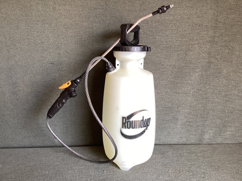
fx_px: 217
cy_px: 90
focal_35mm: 31
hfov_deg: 58.3
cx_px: 121
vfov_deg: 45.4
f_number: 2.4
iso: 80
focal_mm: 3.3
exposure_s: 1/50
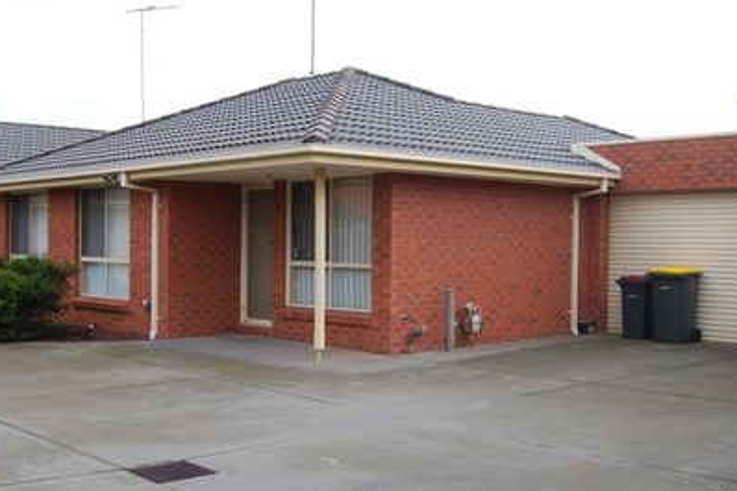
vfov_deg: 29.2
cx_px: 354
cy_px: 257
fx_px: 941
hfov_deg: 42.8
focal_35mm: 46
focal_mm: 26
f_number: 5.6
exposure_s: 1/125
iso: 100
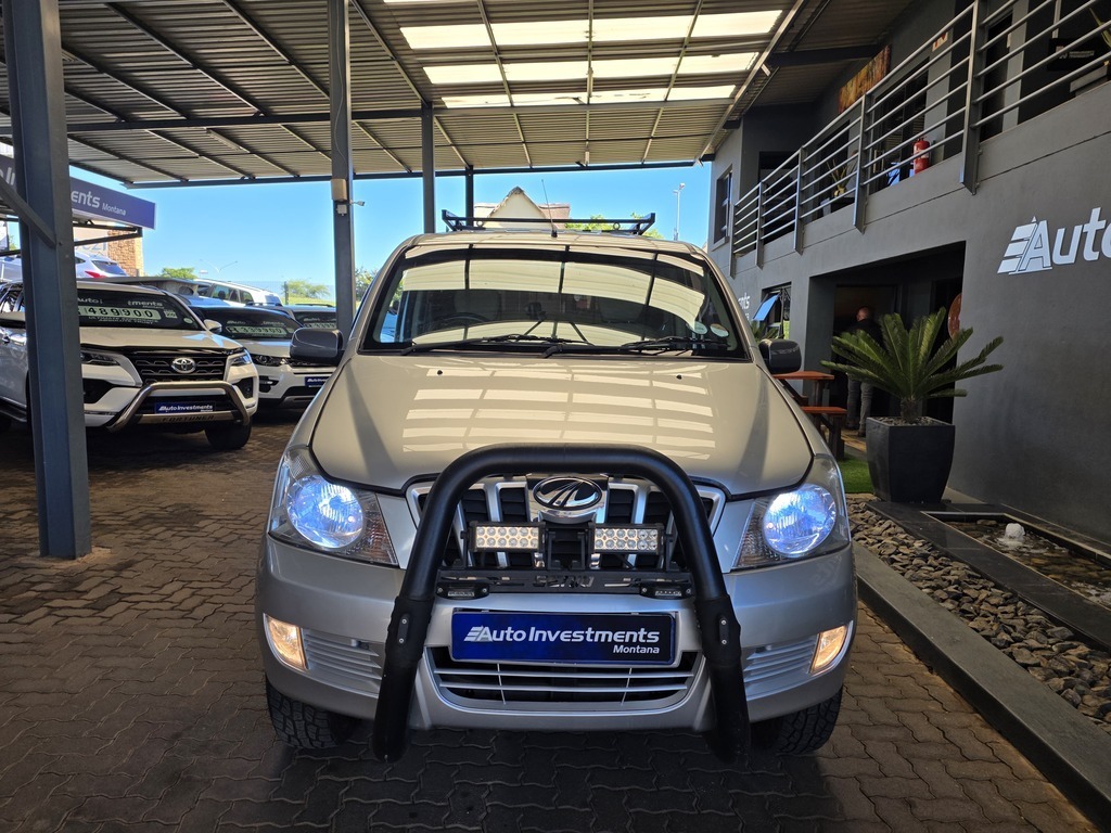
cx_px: 556
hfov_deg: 73.9
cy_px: 416
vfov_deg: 58.9
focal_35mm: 23
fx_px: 738
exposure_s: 1/1737
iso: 80
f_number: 1.7
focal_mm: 6.25
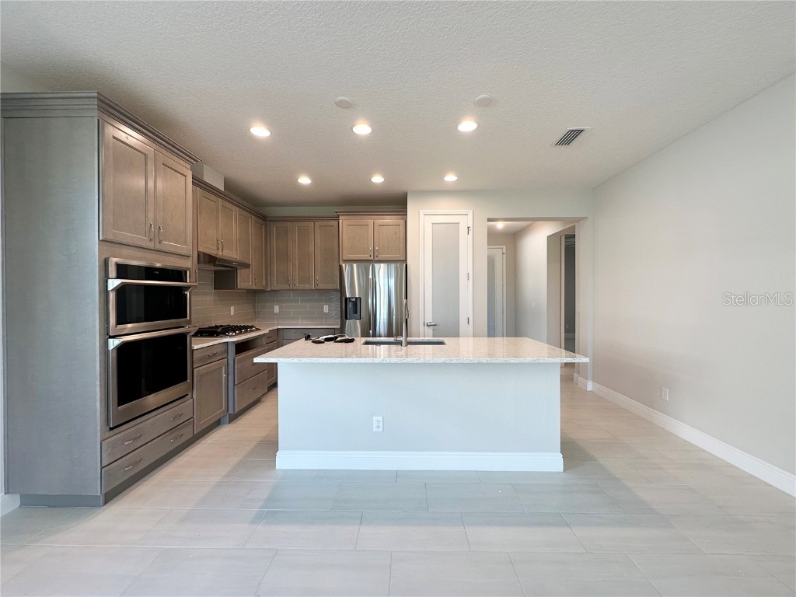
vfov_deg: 85.7
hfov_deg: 102.1
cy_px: 298
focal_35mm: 14
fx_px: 322
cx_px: 398
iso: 80
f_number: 2.2
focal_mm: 2.22
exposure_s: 1/60
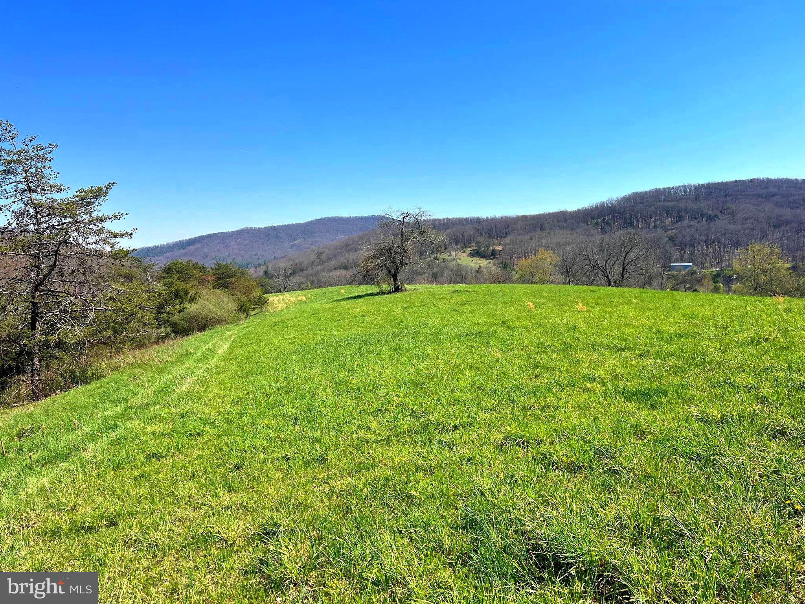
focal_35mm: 26
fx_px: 605
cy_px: 302
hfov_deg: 67.3
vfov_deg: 53.1
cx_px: 402
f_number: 1.5
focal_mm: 5.7
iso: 50
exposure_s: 1/4115
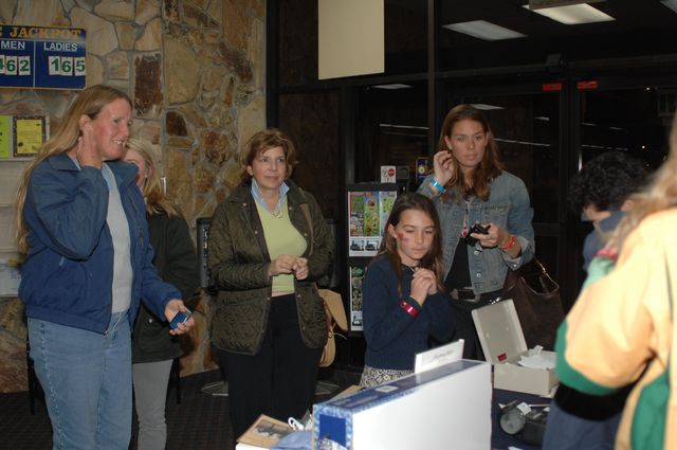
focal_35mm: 42
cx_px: 338
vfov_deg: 31.8
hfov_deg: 46.5
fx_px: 789
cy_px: 225
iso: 400
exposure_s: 1/125
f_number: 3.5
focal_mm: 28
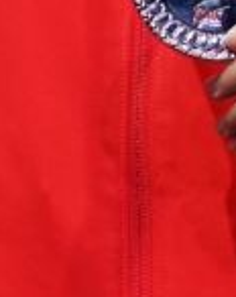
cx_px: 153
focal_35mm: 1548
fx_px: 13572
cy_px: -55
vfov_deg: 1.3
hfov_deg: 1.0
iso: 800
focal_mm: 200
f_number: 3.5
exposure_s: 1/250
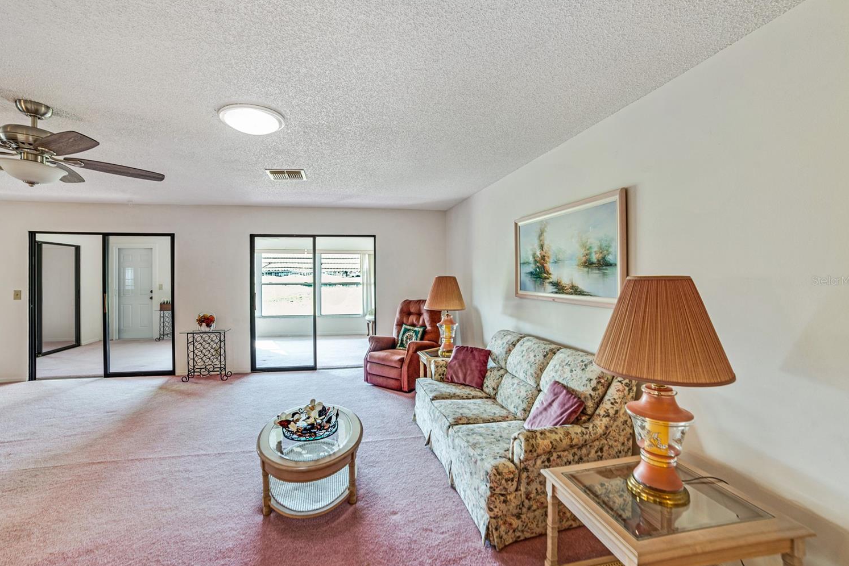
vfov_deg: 77.3
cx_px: 408
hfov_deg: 100.3
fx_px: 354
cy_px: 280
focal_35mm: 15
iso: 160
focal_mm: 14
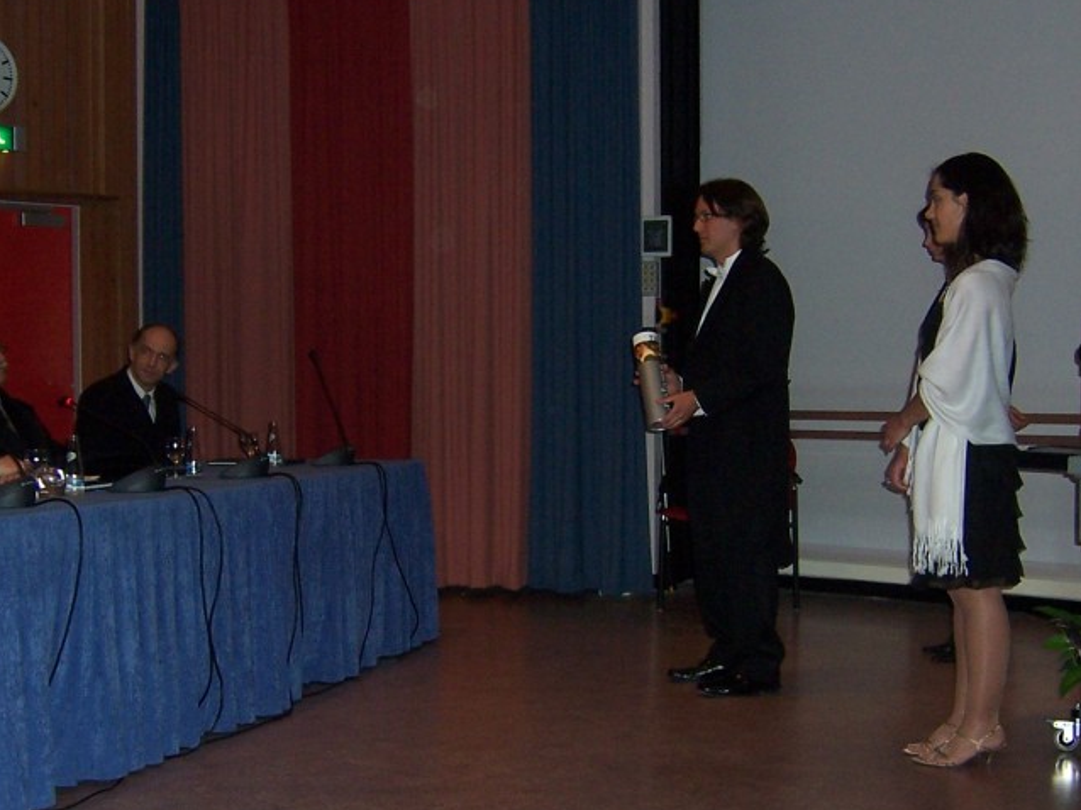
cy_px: 466
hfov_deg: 35.9
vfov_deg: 27.5
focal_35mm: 53
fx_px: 1654
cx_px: 376
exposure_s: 1/60
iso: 140
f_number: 2.8
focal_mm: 5.5
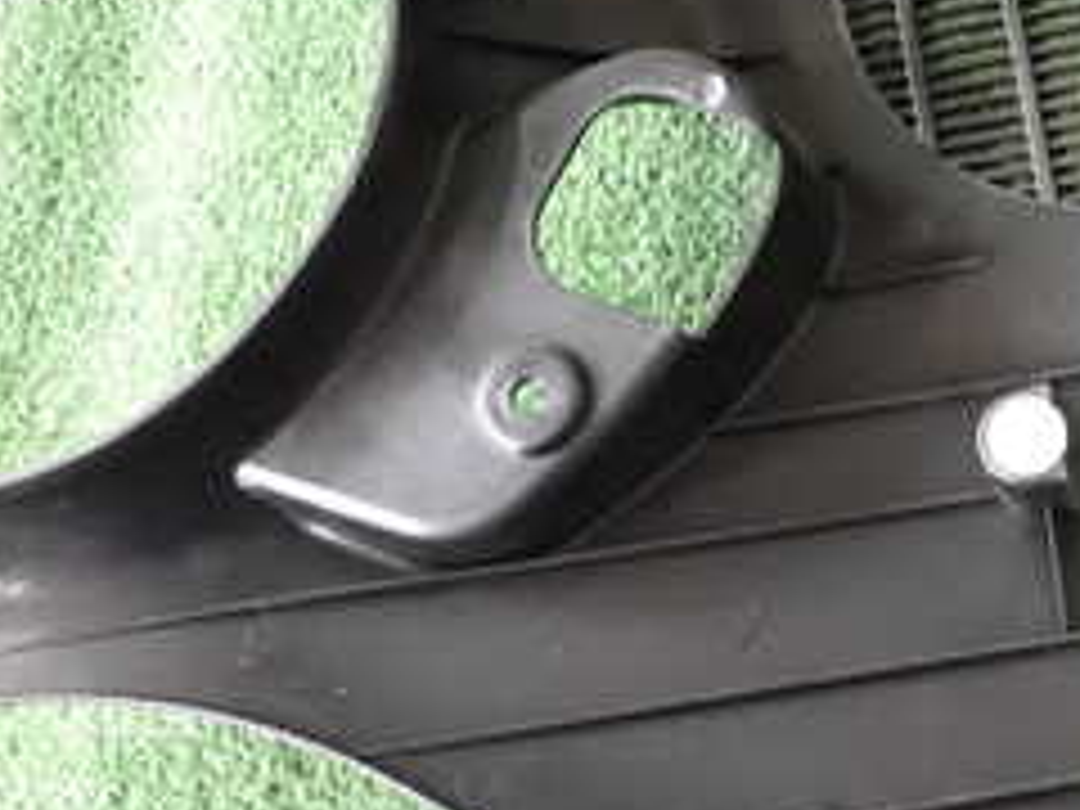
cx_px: 904
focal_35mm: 75
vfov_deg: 19.6
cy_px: 261
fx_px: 2340
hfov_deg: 25.4
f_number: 2.3
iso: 2000
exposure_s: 1/100
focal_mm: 5.4
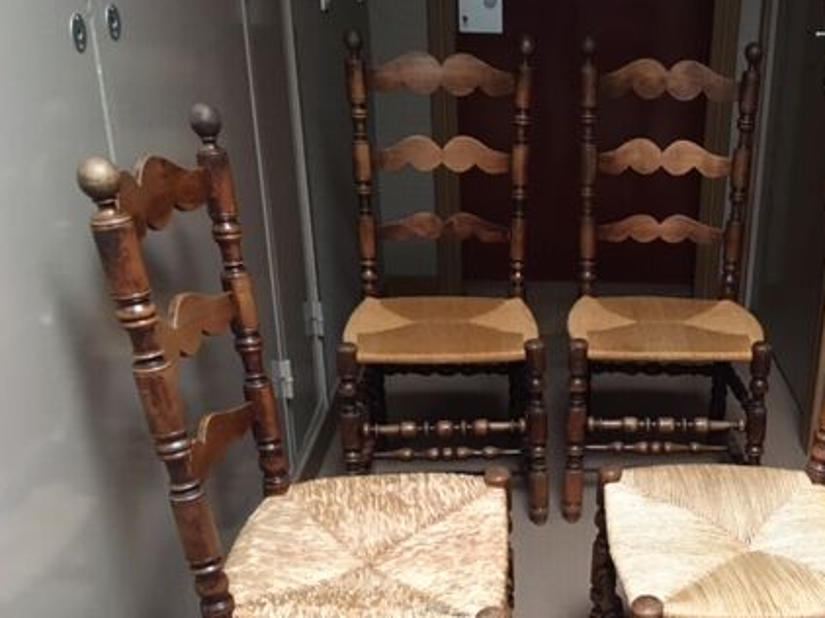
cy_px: 430
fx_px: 1048
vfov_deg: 32.5
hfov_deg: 41.9
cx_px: 602
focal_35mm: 44
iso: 250
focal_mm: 4.15
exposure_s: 1/17
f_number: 2.2
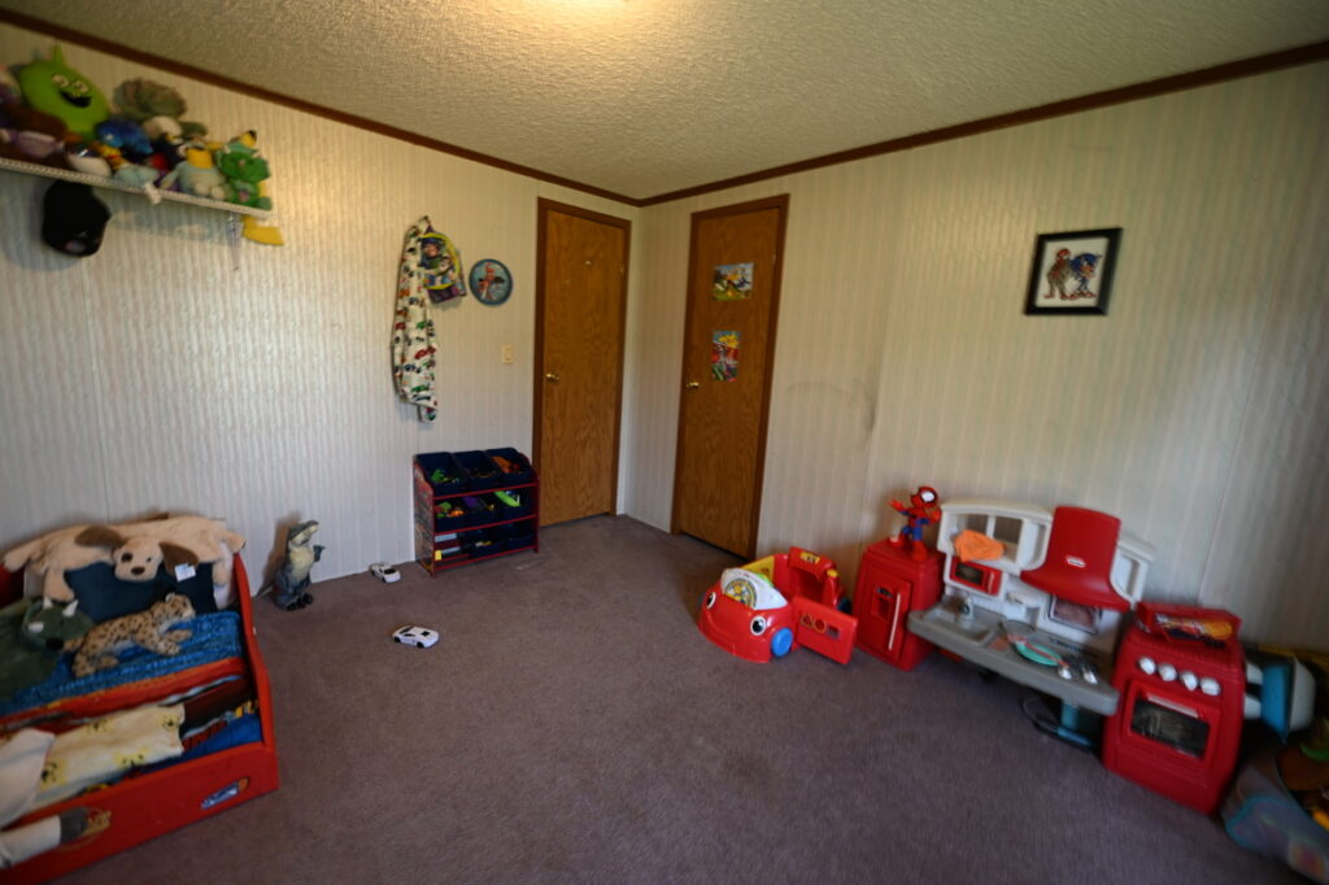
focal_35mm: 14
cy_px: 442
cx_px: 664
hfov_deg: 104.3
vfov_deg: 81.2
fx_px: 517
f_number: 2.8
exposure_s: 1/13
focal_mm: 14
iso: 100
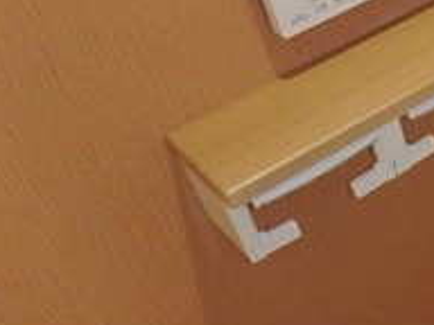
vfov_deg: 20.9
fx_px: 878
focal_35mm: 70
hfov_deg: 22.2
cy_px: 106
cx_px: 674
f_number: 3.5
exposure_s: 1/30
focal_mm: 3.7
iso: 400
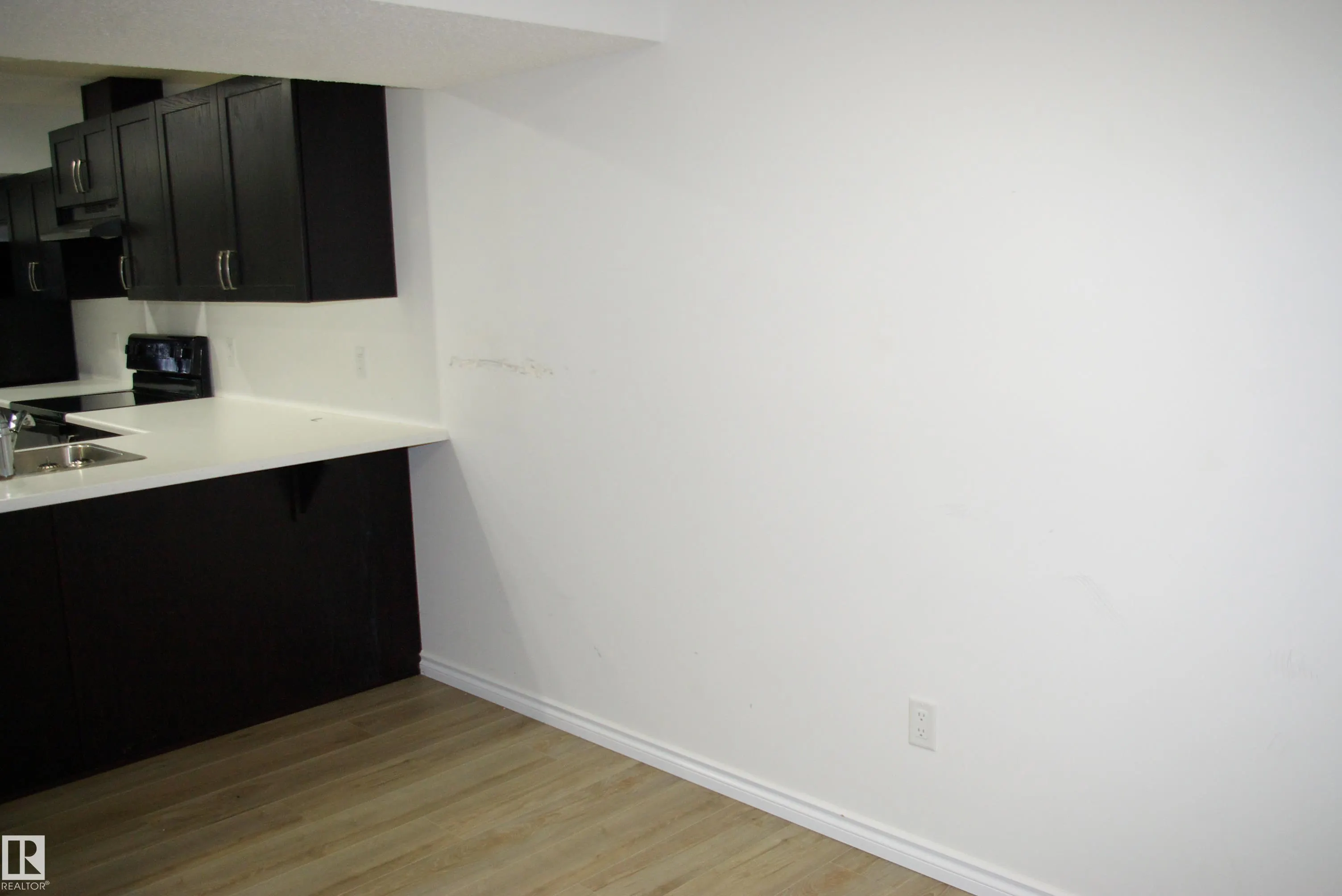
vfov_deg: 41.7
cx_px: 671
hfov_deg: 59.5
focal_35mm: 32
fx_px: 1175
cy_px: 448
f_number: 5.6
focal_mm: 21
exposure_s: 1/60
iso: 800
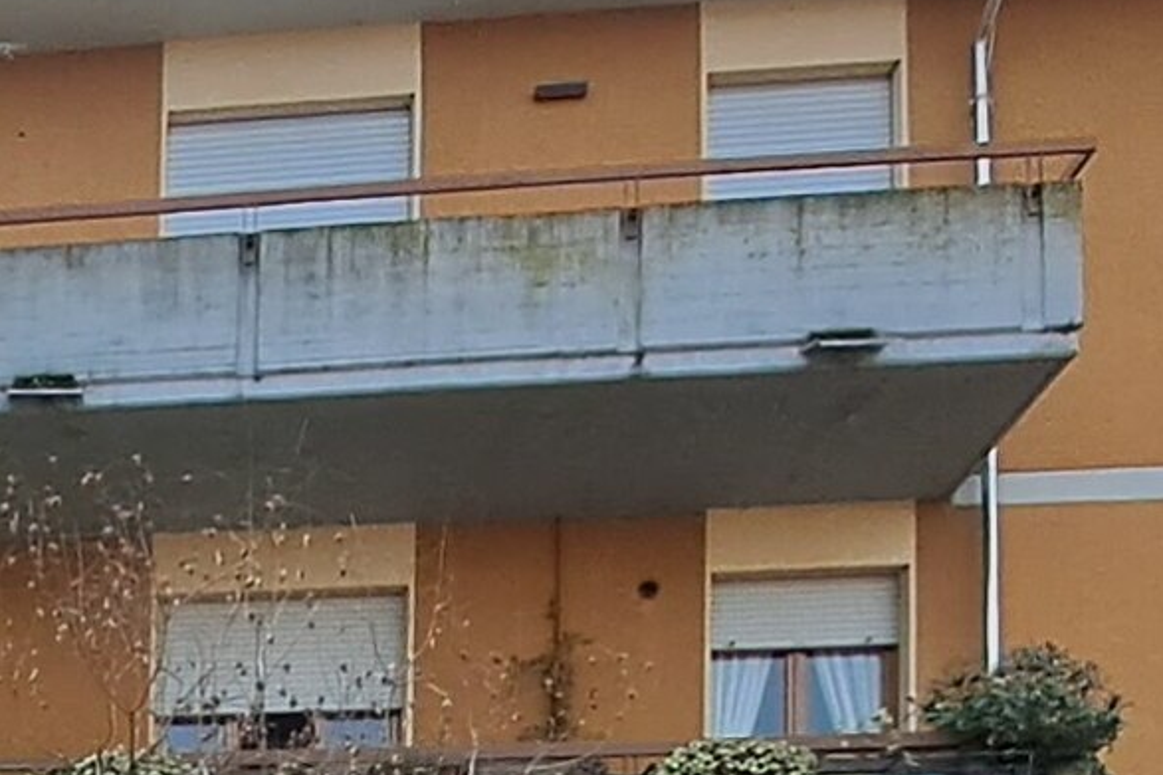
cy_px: 1405
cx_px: -224
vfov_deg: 18.1
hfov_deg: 29.3
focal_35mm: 59
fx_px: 1905
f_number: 2.2
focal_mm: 1.13
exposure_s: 1/587
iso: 50
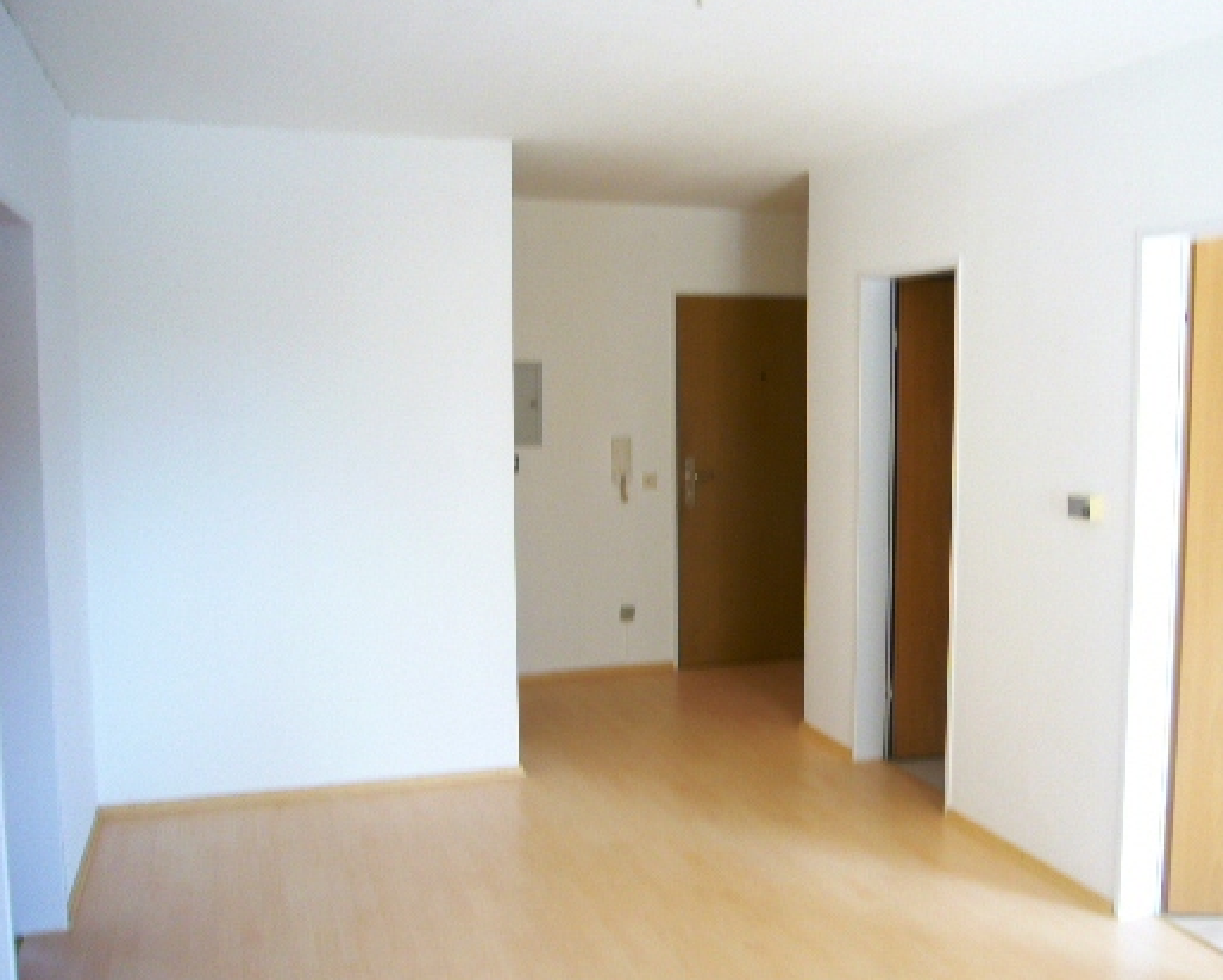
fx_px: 1232
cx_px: 728
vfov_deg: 43.4
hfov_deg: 52.5
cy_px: 526
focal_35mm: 34
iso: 80
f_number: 2.8
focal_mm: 4.6
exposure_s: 1/20
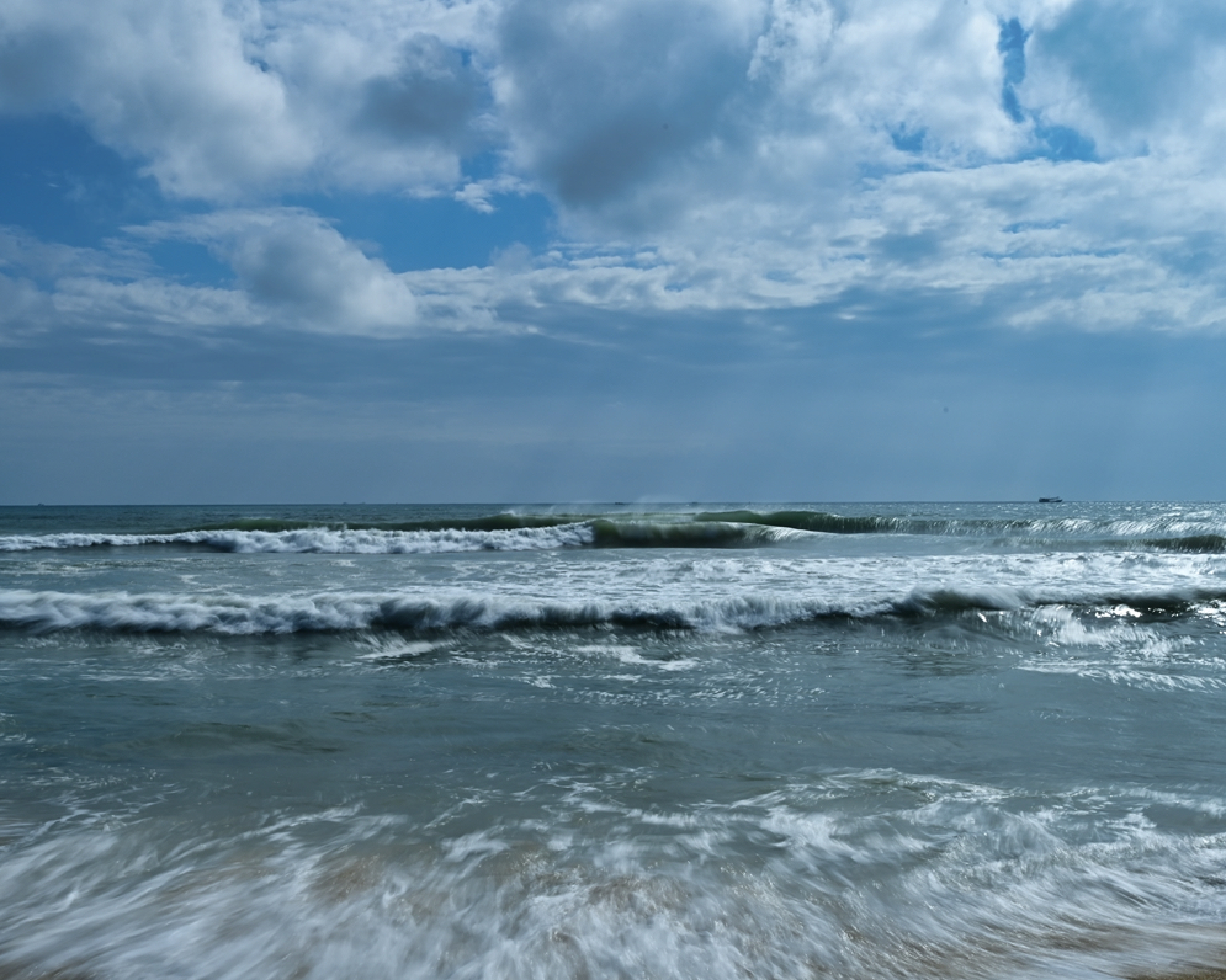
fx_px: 1560
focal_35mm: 43
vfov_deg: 34.9
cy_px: 491
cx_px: 508
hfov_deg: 42.7
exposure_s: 1/4
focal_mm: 38
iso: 100
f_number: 20
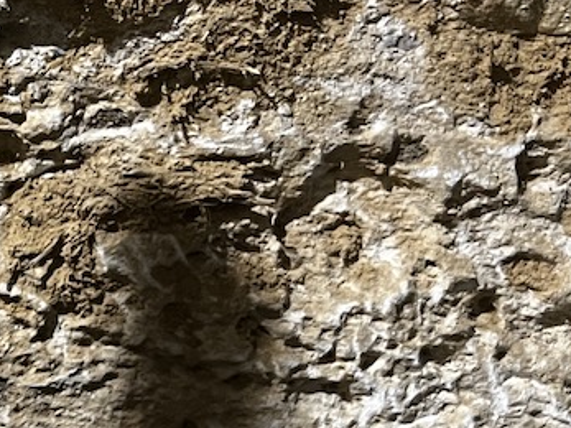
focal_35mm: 99
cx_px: -267
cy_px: 150
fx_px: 1632
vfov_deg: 14.9
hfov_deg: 17.9
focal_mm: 5.7
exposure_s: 1/50
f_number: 1.5
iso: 400
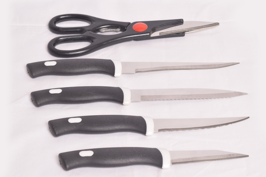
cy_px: 88
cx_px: 133
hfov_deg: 24.6
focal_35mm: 82
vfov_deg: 16.6
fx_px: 610
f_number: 11
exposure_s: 1/160
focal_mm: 55
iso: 400
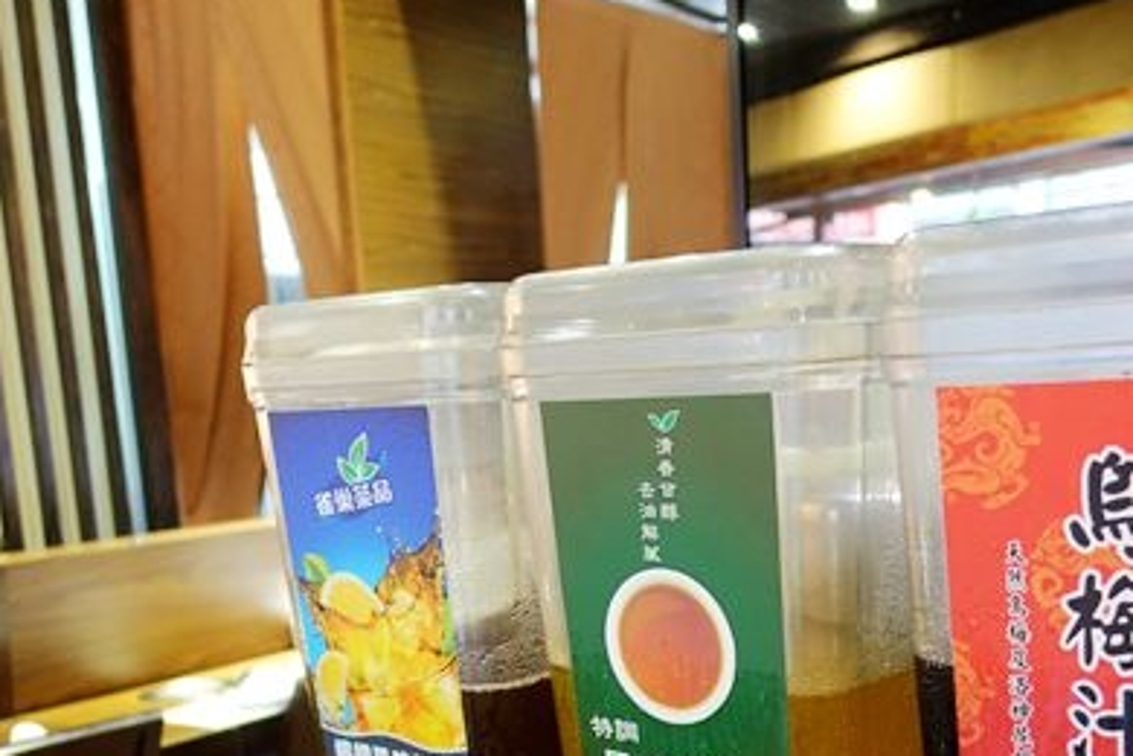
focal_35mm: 40
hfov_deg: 48.3
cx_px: 639
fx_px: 1259
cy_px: 609
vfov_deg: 32.5
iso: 800
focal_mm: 8.8
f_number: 1.8
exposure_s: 1/13
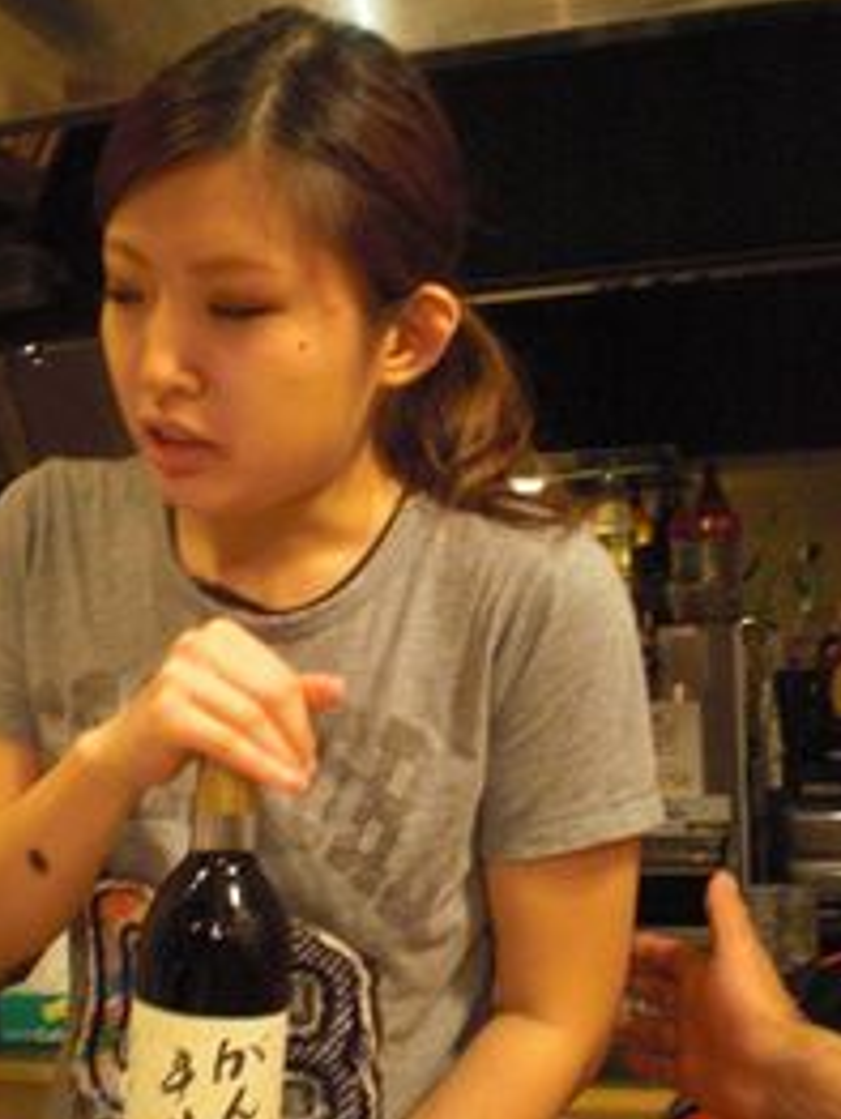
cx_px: 305
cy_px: 630
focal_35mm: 50
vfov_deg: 38.1
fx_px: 1617
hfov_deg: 29.0
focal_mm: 6.3
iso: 800
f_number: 3.1
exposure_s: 1/15
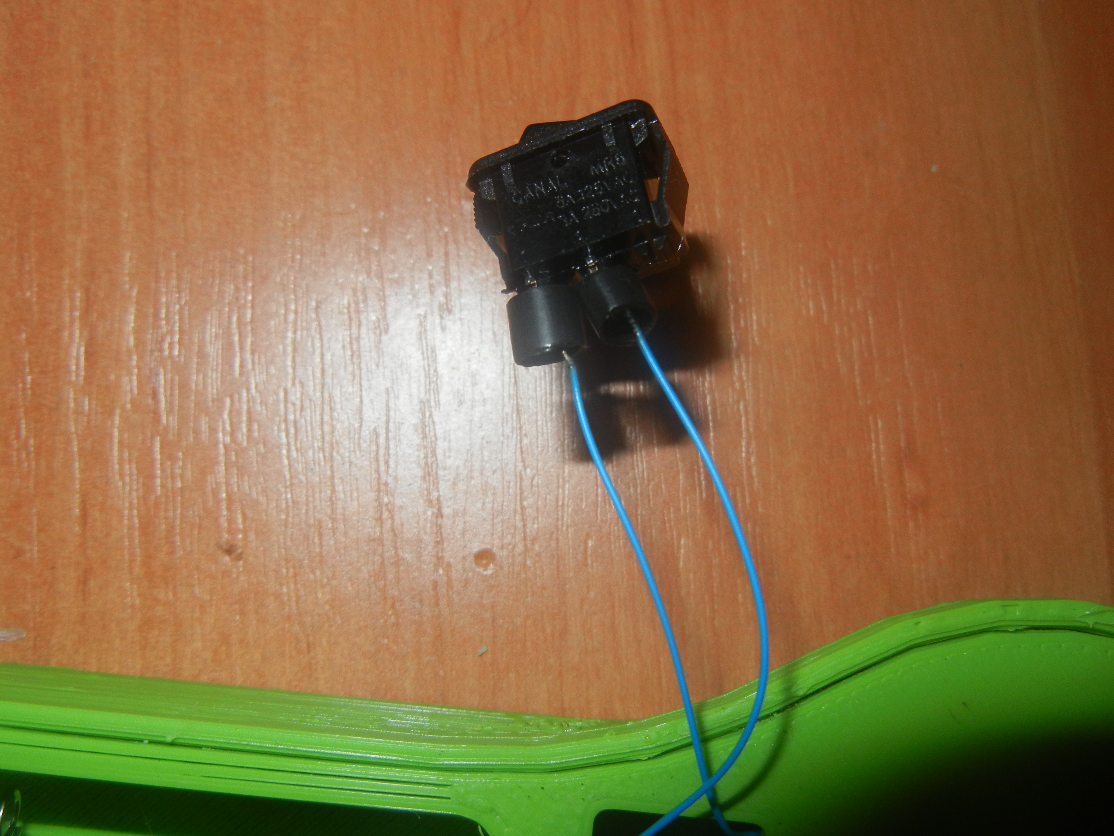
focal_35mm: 34
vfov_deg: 41.8
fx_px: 1094
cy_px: 428
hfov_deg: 53.9
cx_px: 537
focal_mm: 5.4
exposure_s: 1/30
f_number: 7
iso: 200
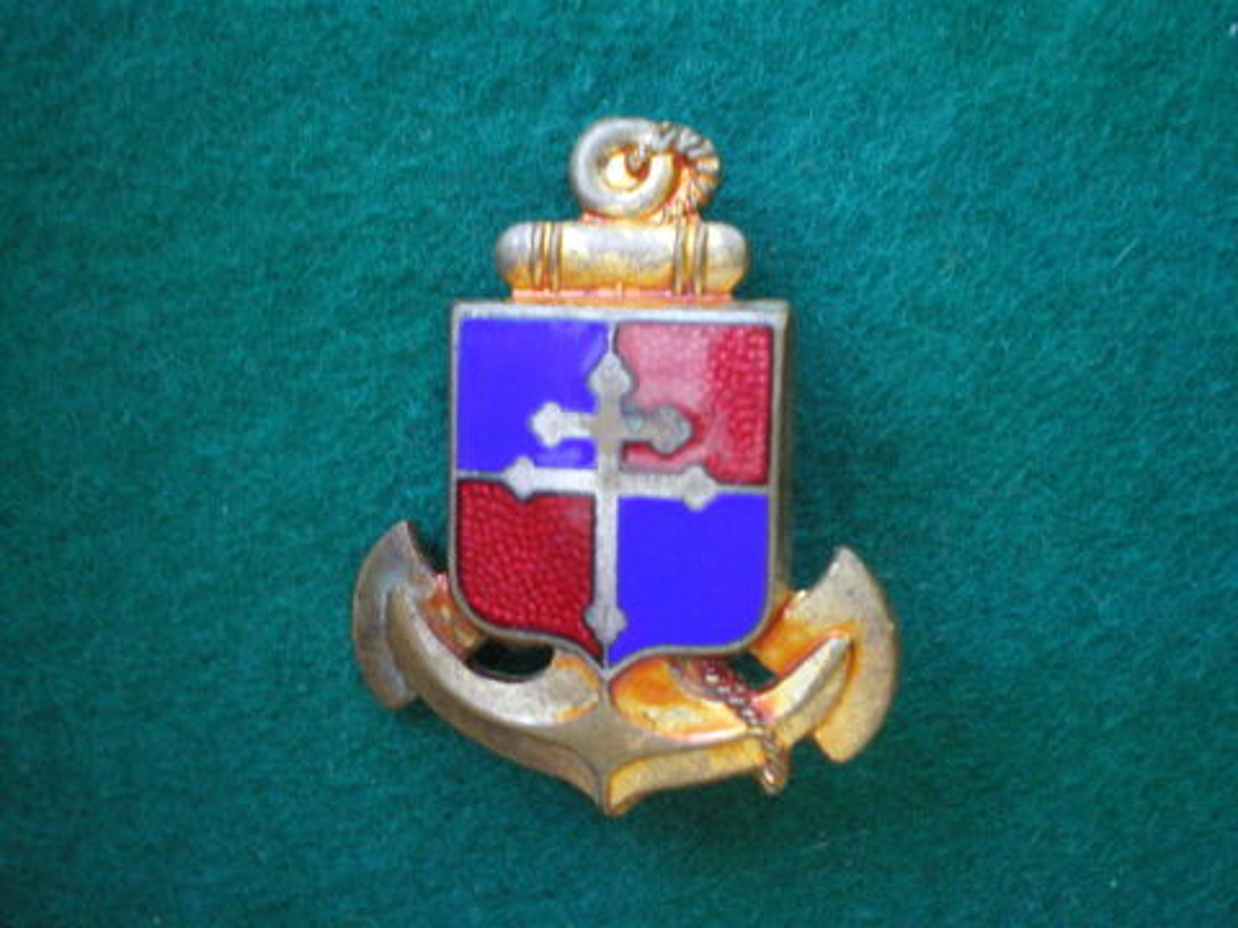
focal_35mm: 38
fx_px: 1359
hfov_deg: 49.0
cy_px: 464
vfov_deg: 37.7
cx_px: 619
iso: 400
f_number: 3.1
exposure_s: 1/10
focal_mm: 6.3
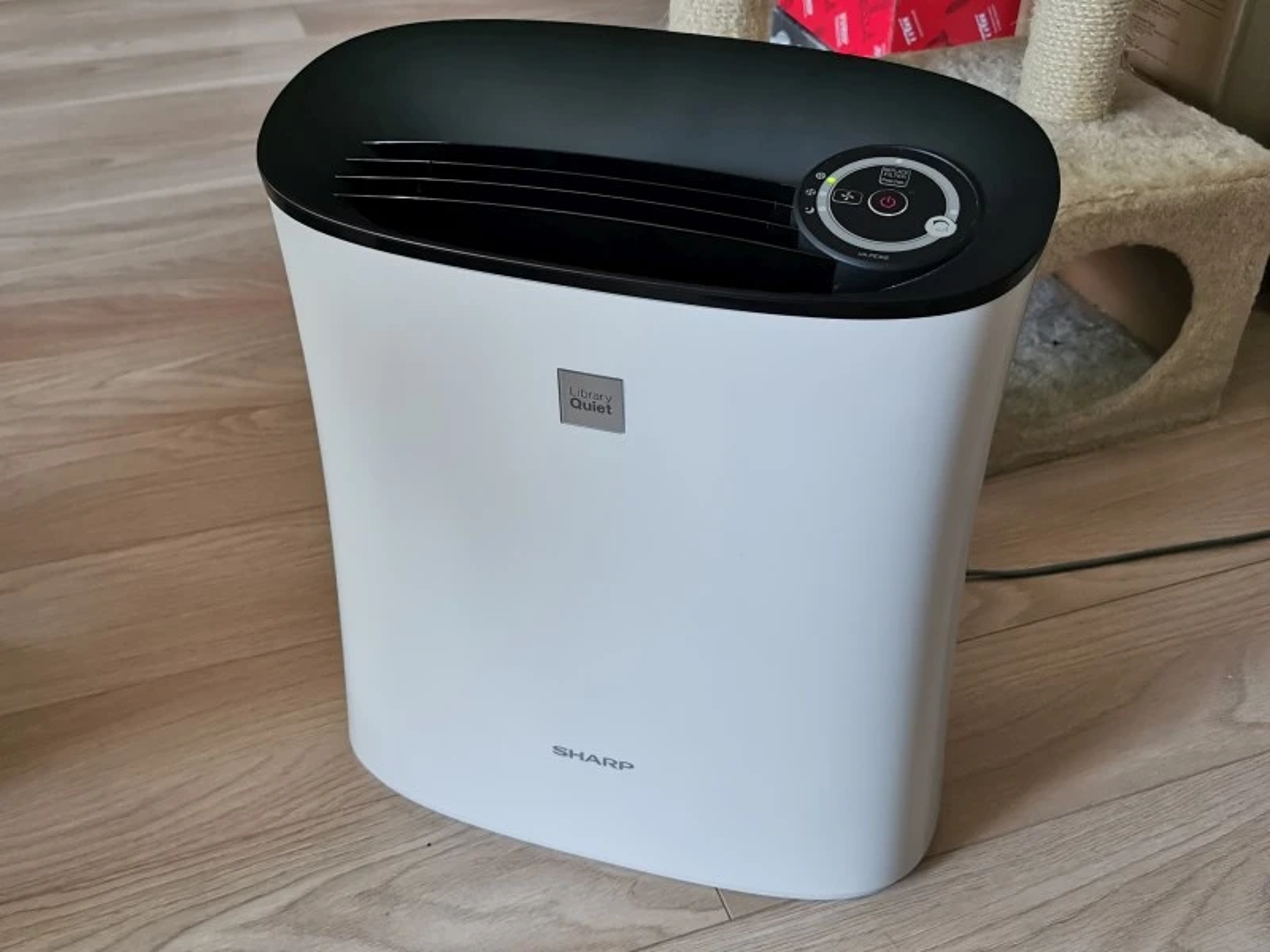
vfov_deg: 39.7
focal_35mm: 36
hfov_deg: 51.4
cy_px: 476
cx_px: 635
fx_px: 1321
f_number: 1.6
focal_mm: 5.56
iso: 200
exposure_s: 1/100
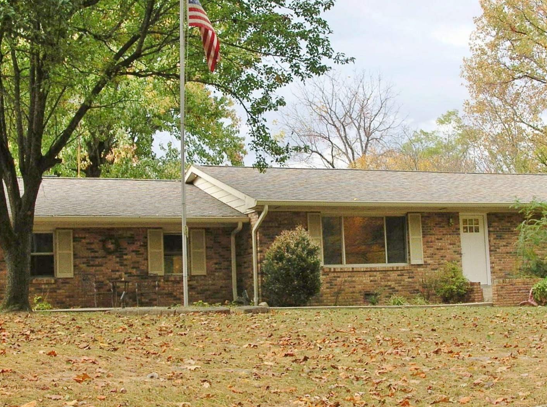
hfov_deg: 33.2
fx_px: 914
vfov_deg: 25.1
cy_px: 204
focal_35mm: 58
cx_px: 328
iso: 50
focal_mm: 6
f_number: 3.7
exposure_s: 1/244
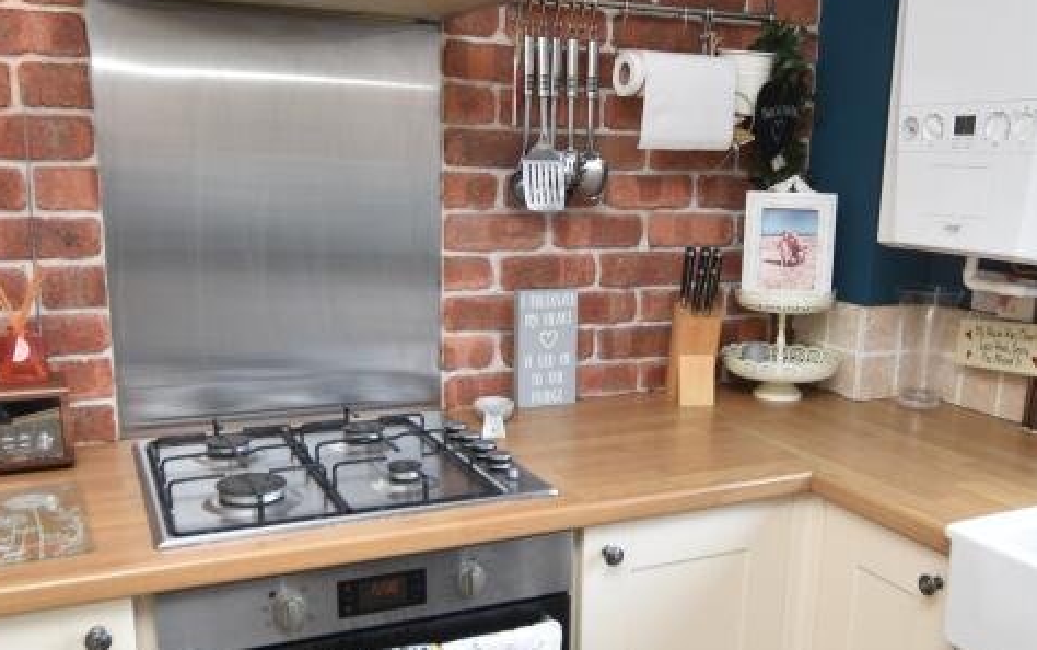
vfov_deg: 38.2
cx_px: 567
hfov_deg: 58.0
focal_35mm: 33
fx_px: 933
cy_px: 397
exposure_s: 1/20
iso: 100
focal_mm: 10
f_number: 3.5
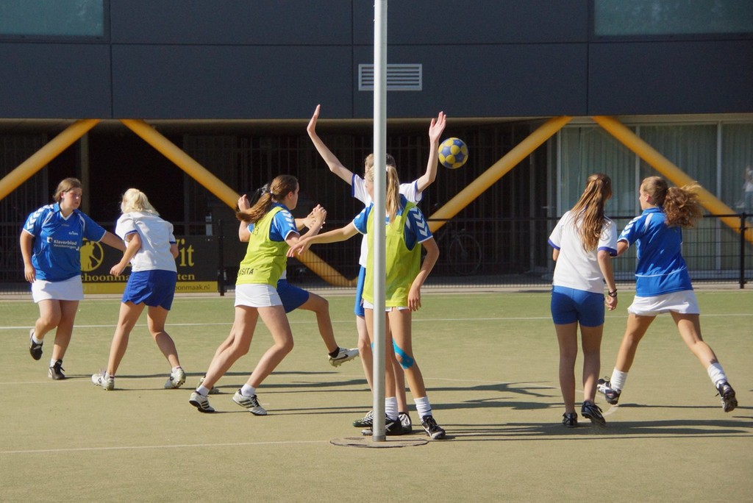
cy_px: 252
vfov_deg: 13.1
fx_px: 2197
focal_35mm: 105
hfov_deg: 19.4
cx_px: 376
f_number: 5.6
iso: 640
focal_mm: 70
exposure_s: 1/5000
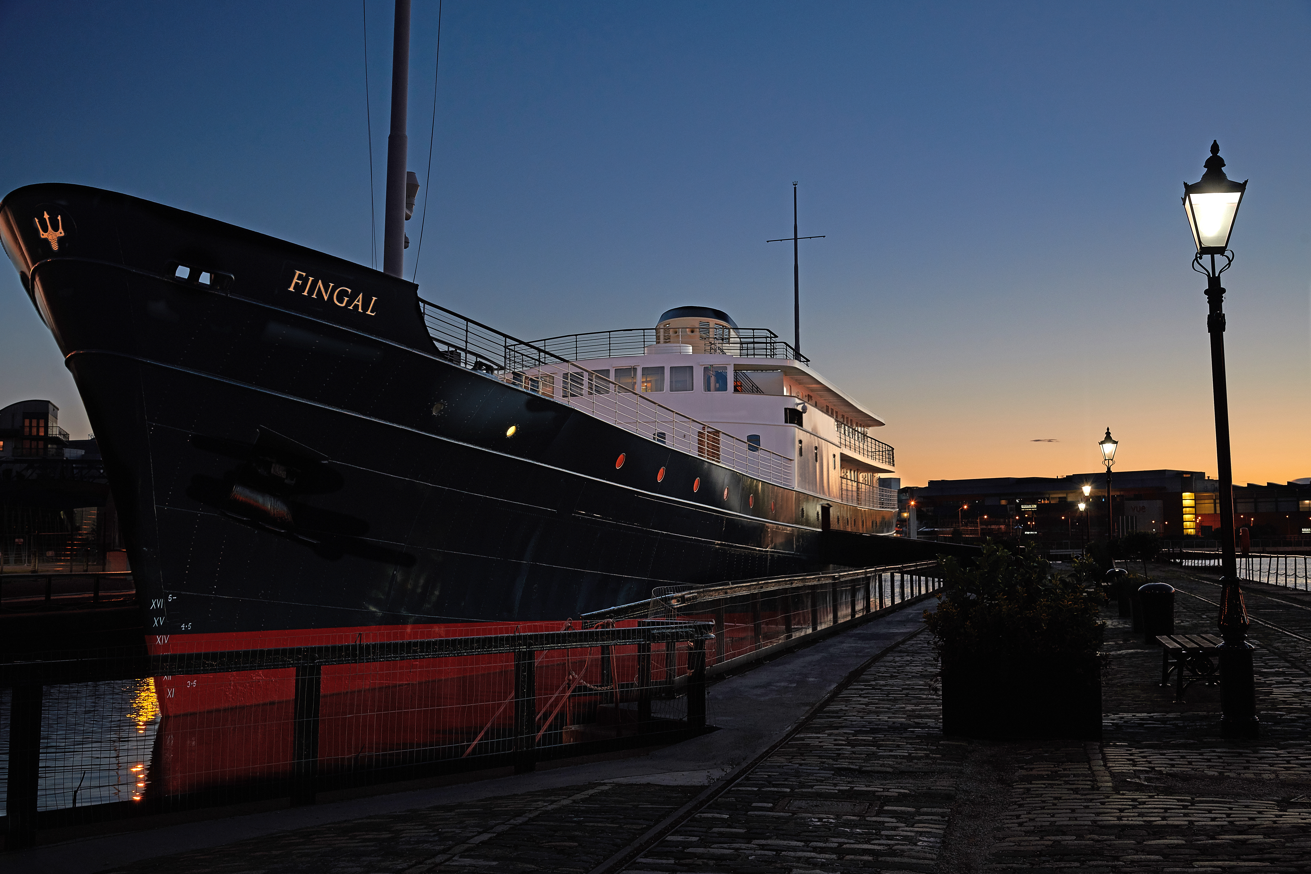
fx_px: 1384
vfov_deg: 35.1
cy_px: 437
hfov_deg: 50.7
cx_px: 656
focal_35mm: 38
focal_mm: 38
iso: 400
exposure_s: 1/15
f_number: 8
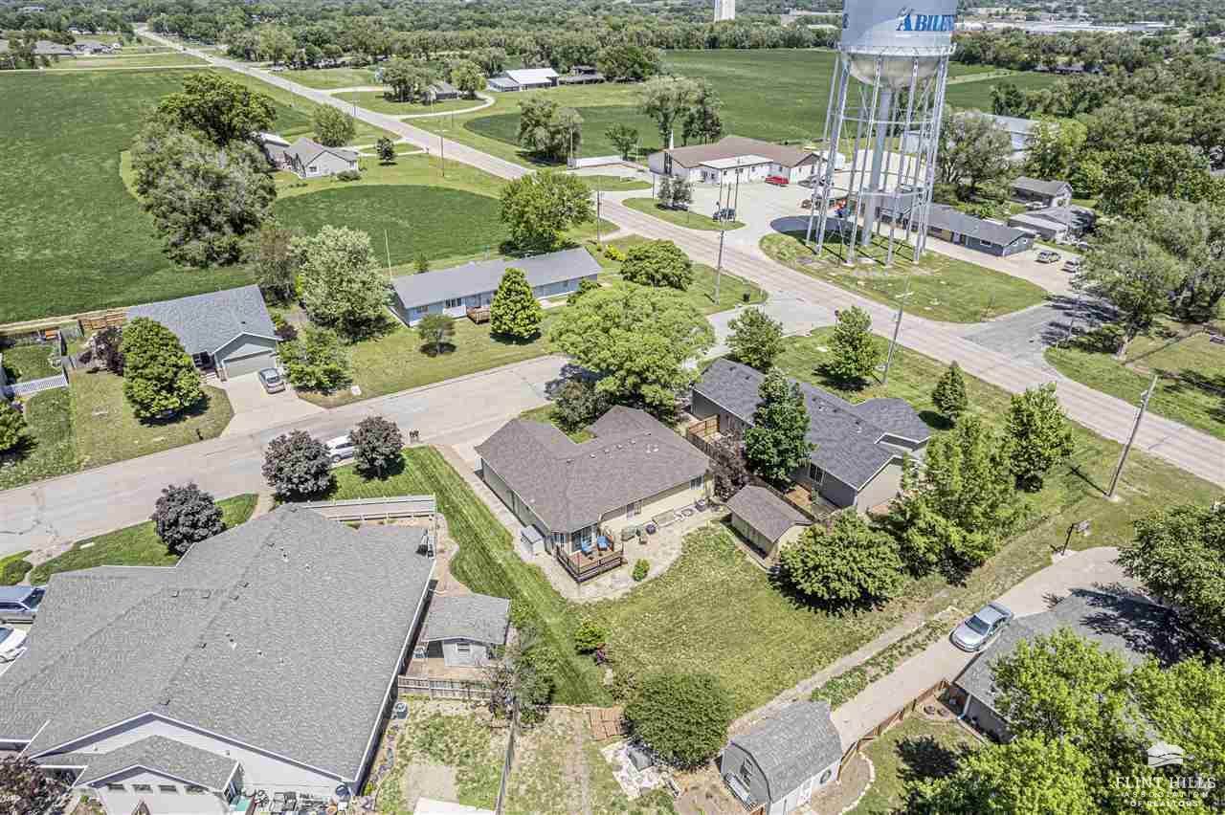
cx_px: 612
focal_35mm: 22
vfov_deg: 57.2
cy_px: 408
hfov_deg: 78.6
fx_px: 748
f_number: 2.8
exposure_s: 1/2000
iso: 110
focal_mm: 8.38
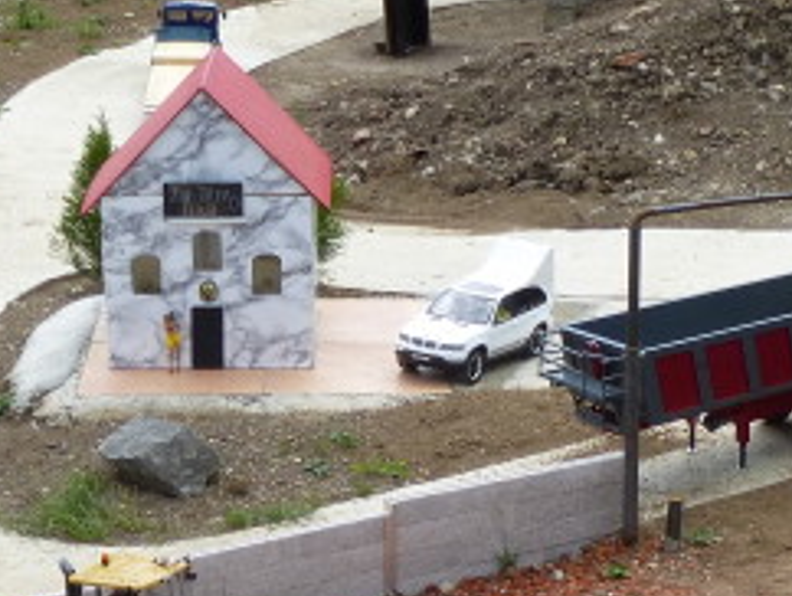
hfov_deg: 18.0
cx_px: 383
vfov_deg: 13.3
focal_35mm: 109
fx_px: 2496
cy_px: 655
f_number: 4
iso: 100
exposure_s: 1/400
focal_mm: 5.9
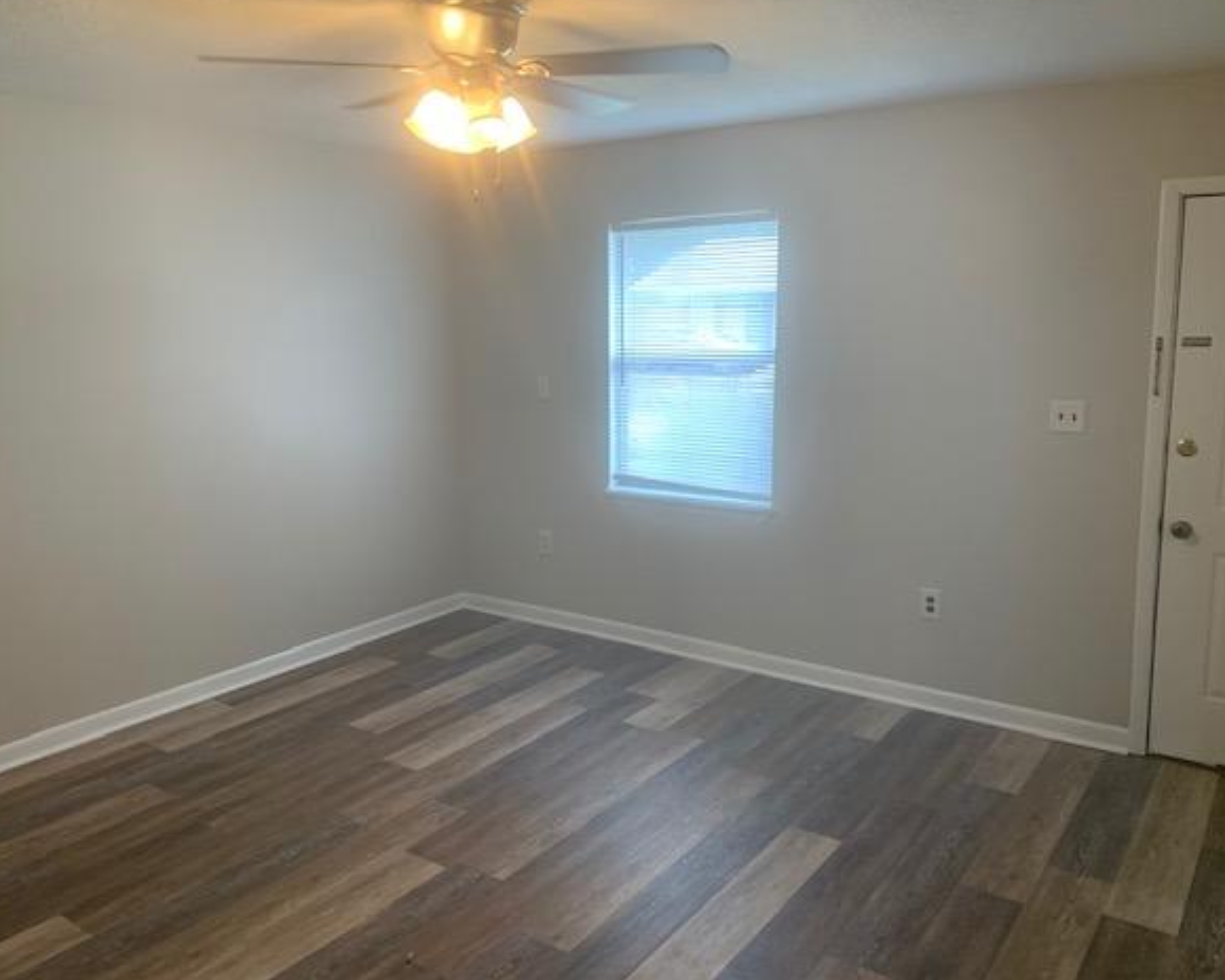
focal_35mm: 28
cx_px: 587
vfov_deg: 51.5
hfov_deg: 62.2
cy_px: 477
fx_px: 1015
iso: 100
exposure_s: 1/60
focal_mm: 4.25
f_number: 1.8
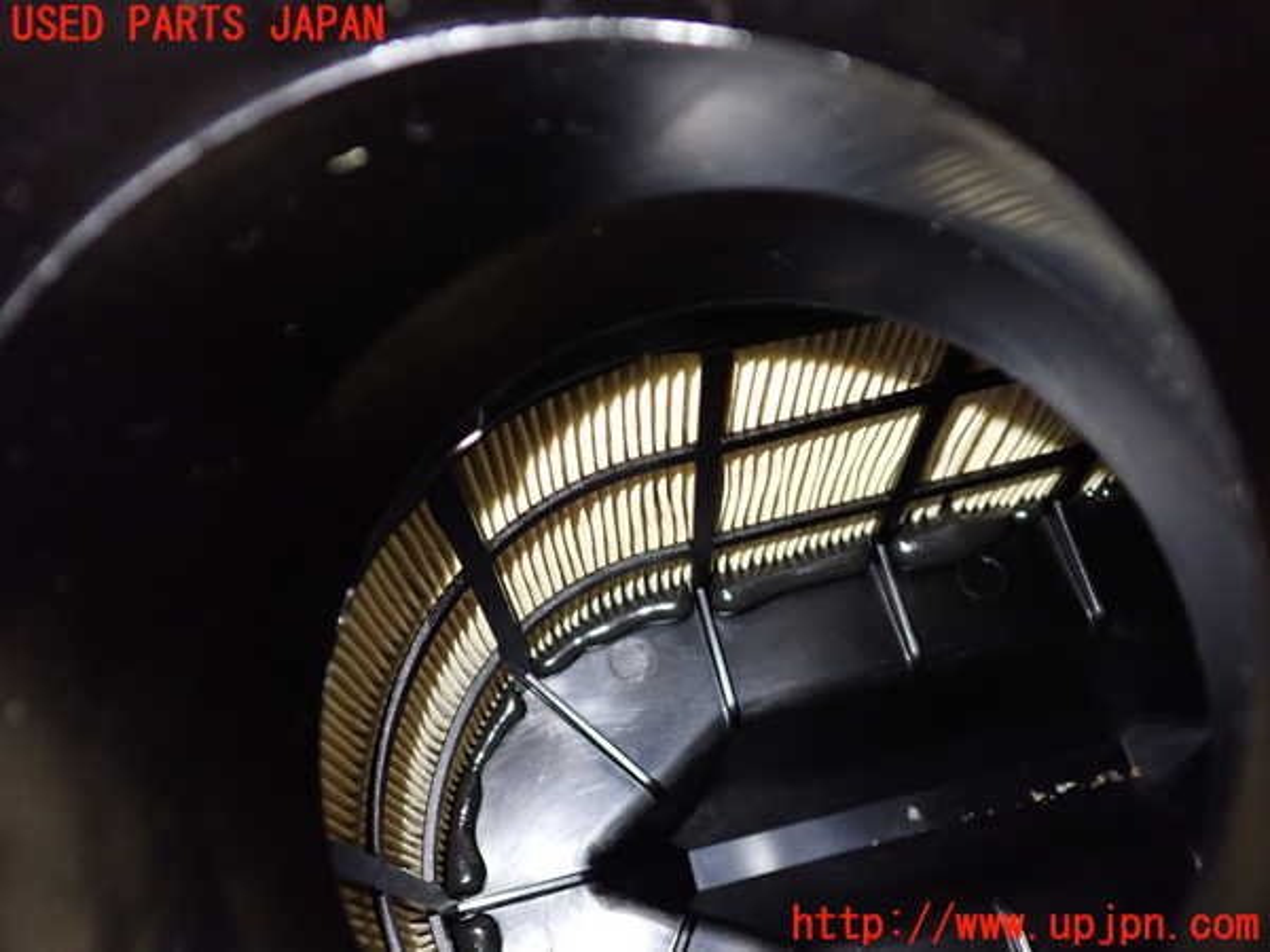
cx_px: 635
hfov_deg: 60.0
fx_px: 1101
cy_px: 476
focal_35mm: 30
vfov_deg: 46.8
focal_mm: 5.4
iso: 800
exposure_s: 1/20
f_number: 2.3
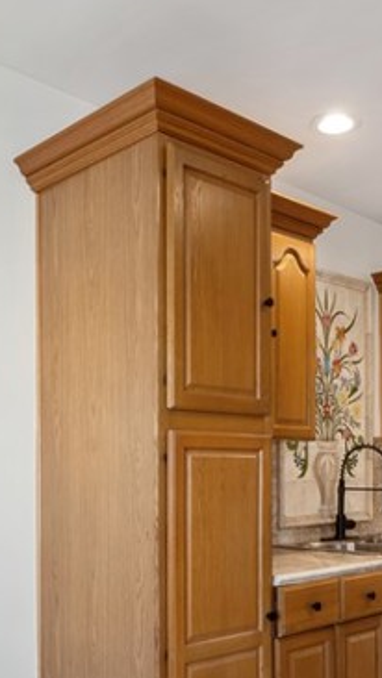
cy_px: 492
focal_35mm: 41
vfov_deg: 47.9
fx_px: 738
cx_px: 182
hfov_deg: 29.0
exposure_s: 1/15
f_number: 10
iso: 100
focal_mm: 14
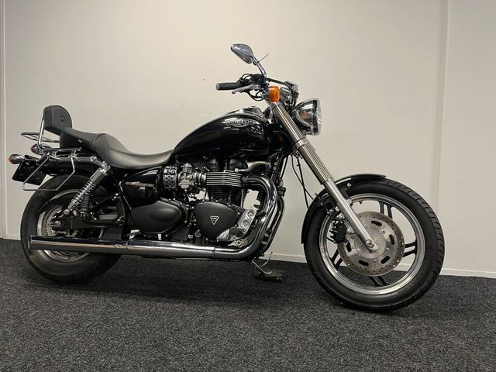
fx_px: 373
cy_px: 186
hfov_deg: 67.3
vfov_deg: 53.1
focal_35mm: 26
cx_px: 248
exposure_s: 1/50
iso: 80
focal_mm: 5.1
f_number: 1.6
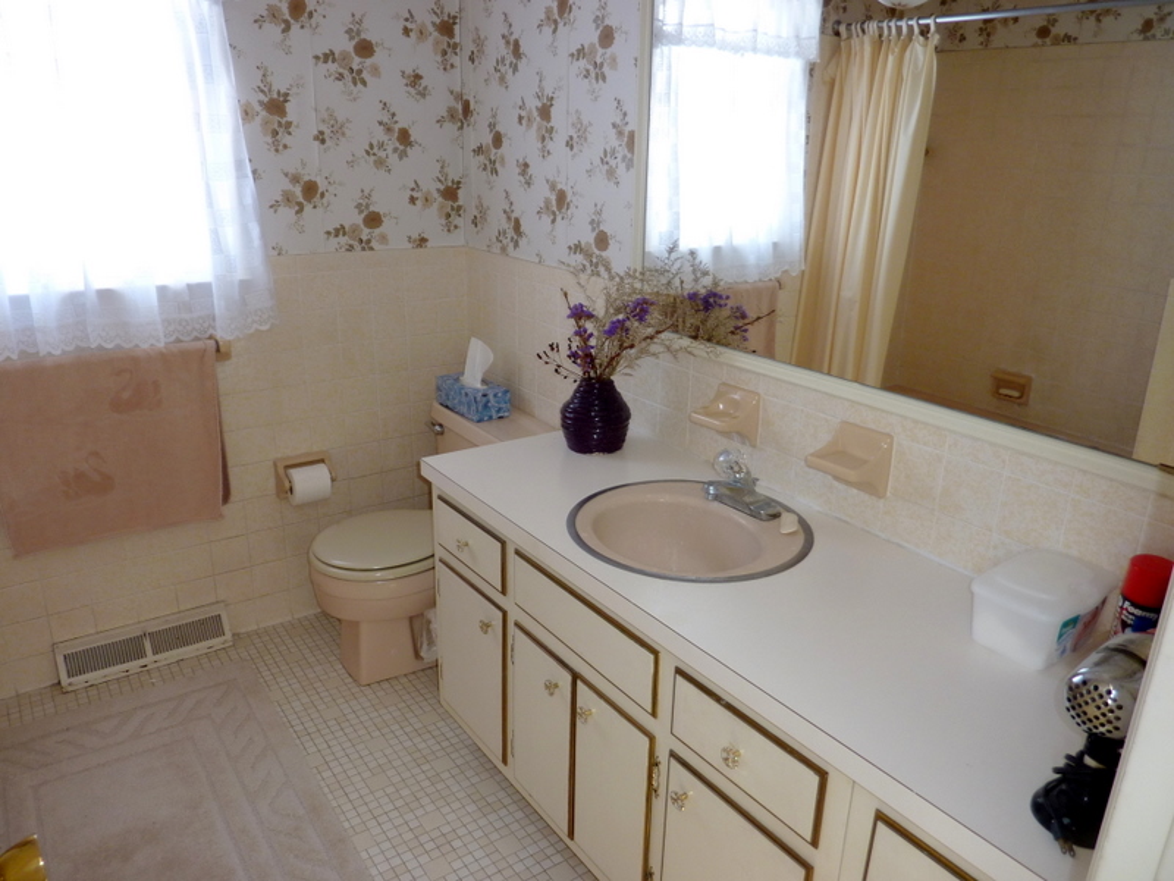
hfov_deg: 69.4
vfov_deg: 54.9
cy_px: 440
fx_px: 848
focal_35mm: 25
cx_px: 587
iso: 100
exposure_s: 1/15
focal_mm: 4.1
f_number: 3.3
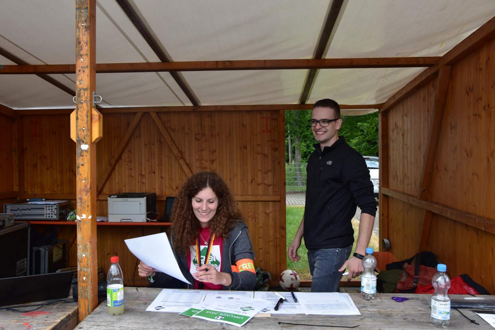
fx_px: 454
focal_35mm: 33
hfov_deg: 57.2
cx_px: 248
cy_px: 165
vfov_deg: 40.0
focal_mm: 22
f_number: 9
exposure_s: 1/160
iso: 400
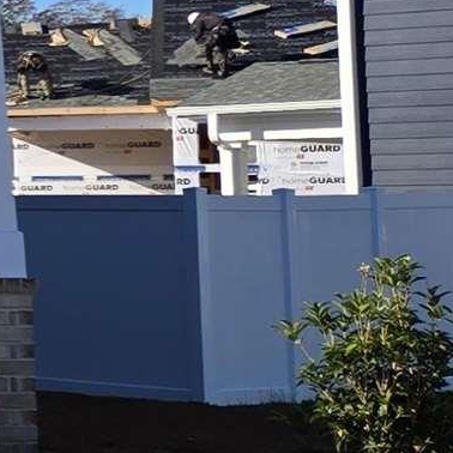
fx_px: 2443
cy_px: 90
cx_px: -1337
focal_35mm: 165
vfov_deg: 10.6
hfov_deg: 7.5
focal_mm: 5.4
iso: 25
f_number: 1.8
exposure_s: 1/1654
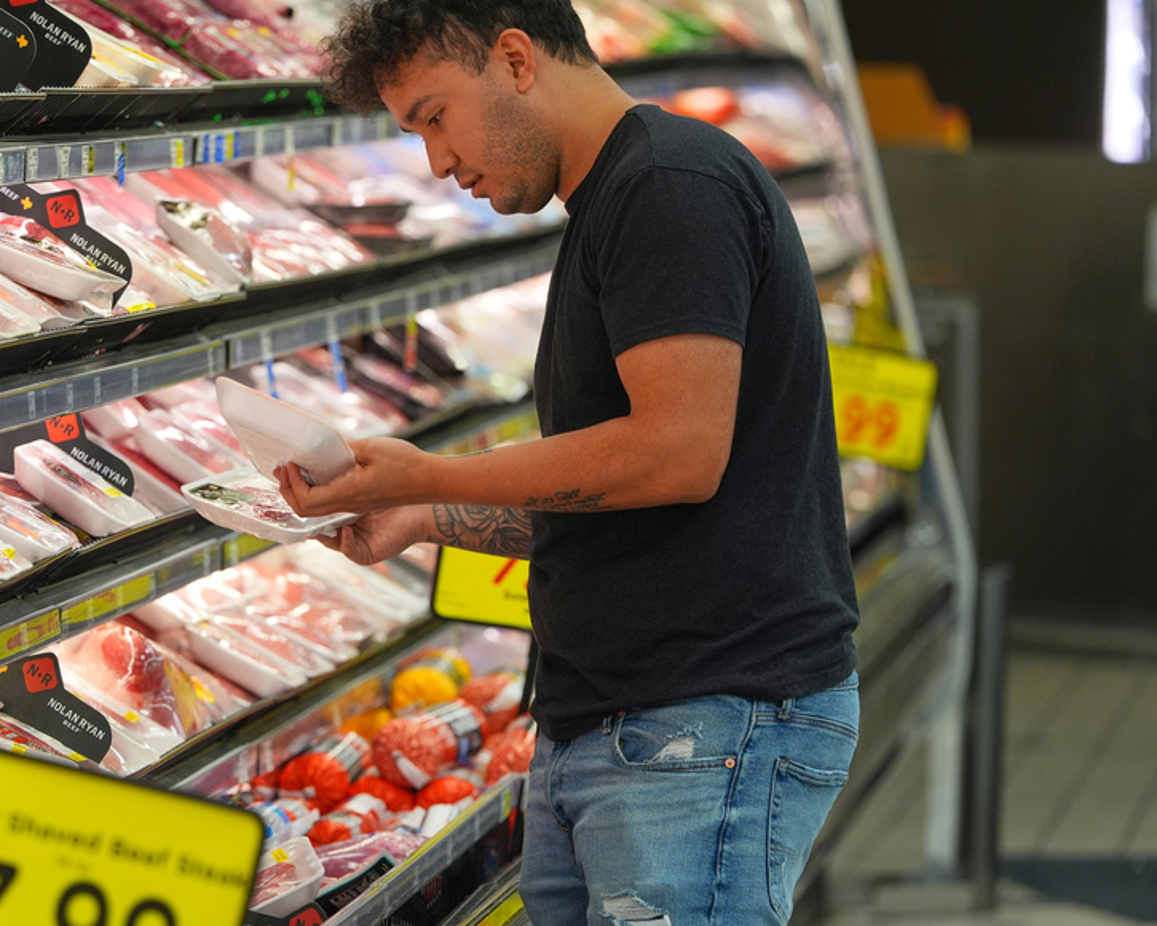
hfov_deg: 7.3
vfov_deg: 5.8
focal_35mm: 265
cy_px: 484
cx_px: 356
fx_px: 9074
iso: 640
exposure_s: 1/160
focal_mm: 200
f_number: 4.5
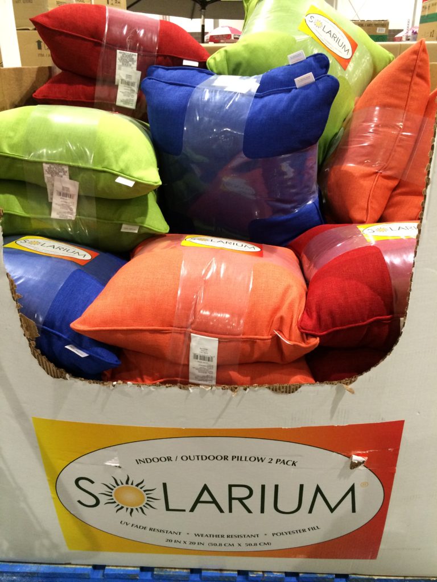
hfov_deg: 48.2
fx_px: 488
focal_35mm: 29
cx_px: 218
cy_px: 291
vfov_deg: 61.7
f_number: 2.2
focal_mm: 4.15
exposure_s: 1/30
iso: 160
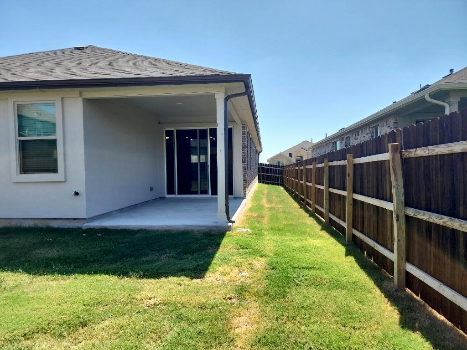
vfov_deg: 58.9
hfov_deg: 73.9
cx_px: 234
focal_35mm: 23
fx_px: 310
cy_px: 175
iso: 50
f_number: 1.8
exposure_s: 1/435
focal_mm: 6.4
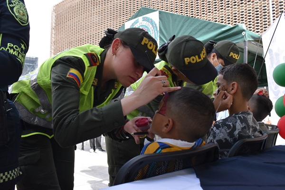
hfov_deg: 55.1
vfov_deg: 38.4
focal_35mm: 34
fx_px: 273
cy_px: 95
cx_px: 142
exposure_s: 1/250
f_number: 8
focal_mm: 23
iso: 400
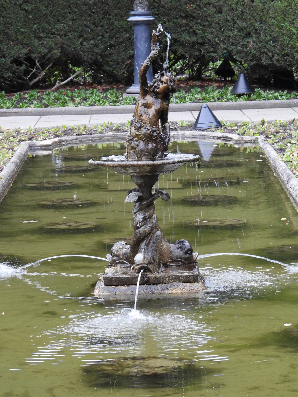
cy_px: 198
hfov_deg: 8.0
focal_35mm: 185
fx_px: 2123
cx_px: 149
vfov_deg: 10.7
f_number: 4.5
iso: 360
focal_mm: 33
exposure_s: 1/60
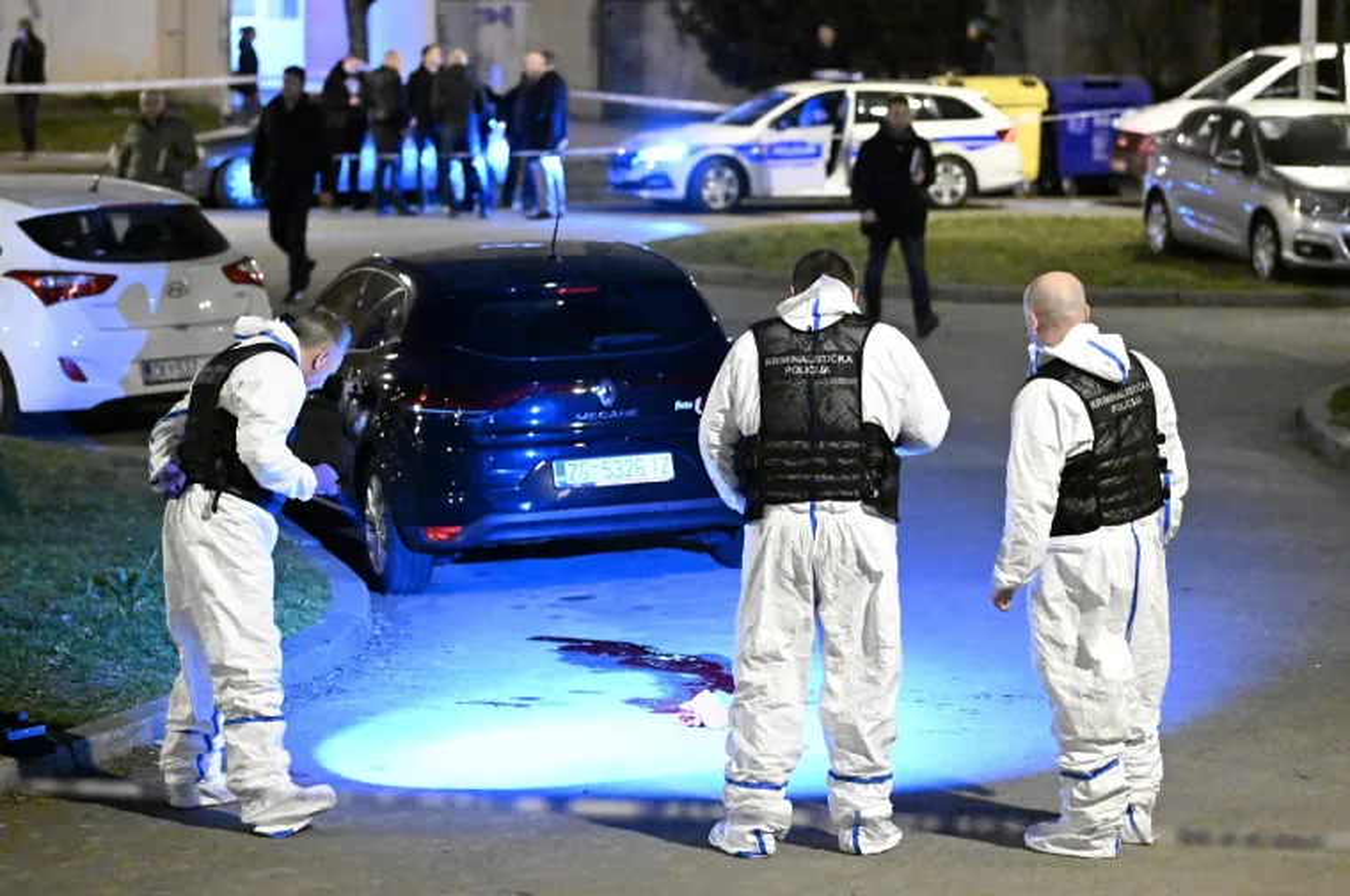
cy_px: 448
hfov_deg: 20.8
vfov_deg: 13.9
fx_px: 3669
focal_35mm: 98
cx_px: 675
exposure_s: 1/60
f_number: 2.8
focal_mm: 98
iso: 16000
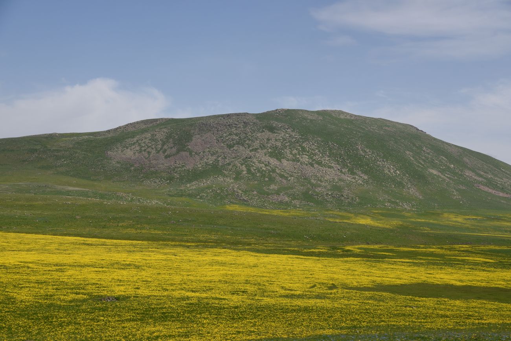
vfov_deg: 24.2
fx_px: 795
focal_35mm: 56
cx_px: 256
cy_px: 170
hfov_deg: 35.6
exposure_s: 1/500
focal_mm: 56
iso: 125
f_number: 8
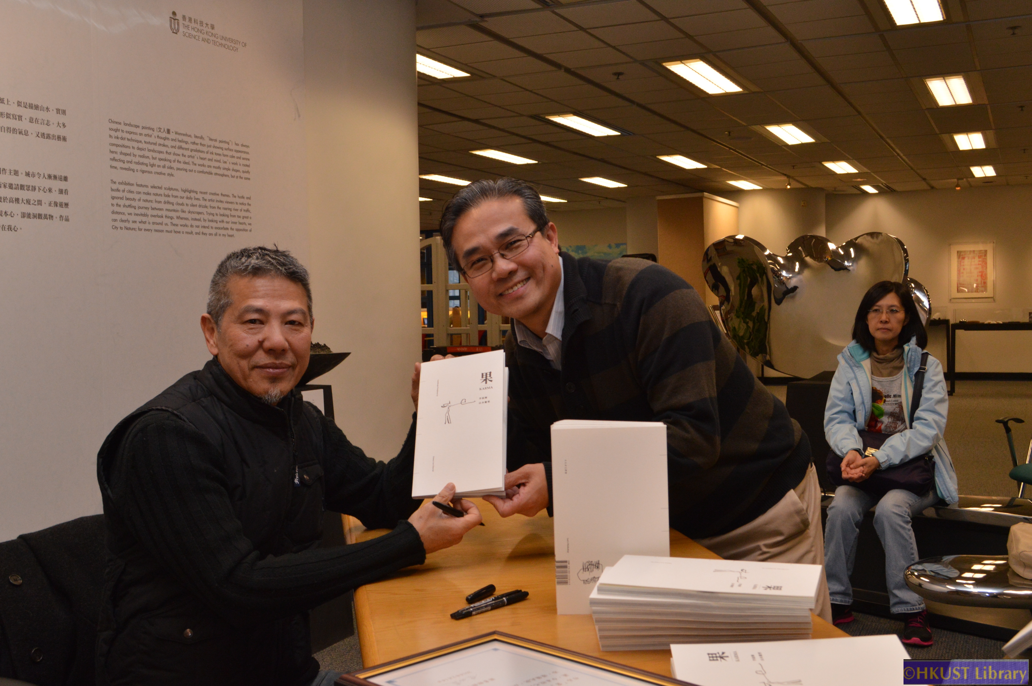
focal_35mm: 36
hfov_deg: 53.2
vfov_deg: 36.8
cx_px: 516
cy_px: 343
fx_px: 1031
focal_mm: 24
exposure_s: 1/60
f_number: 7.1
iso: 800
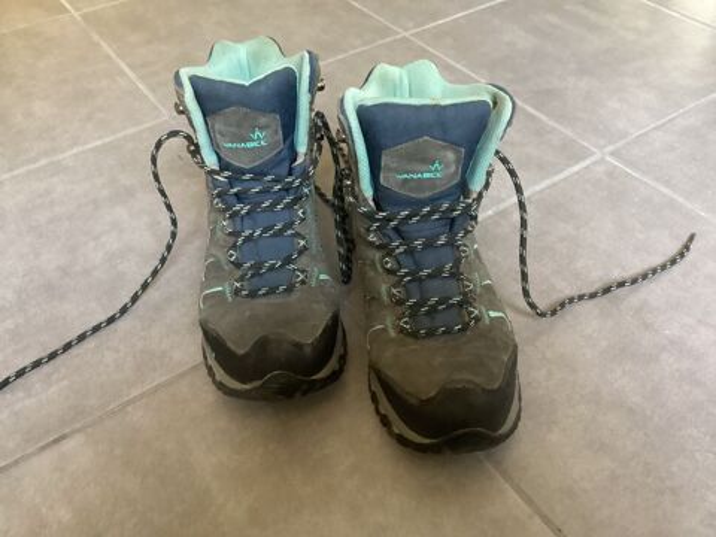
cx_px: 358
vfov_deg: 45.4
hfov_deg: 58.4
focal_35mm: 31
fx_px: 641
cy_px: 268
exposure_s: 1/50
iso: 400
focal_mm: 3.3
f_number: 2.4
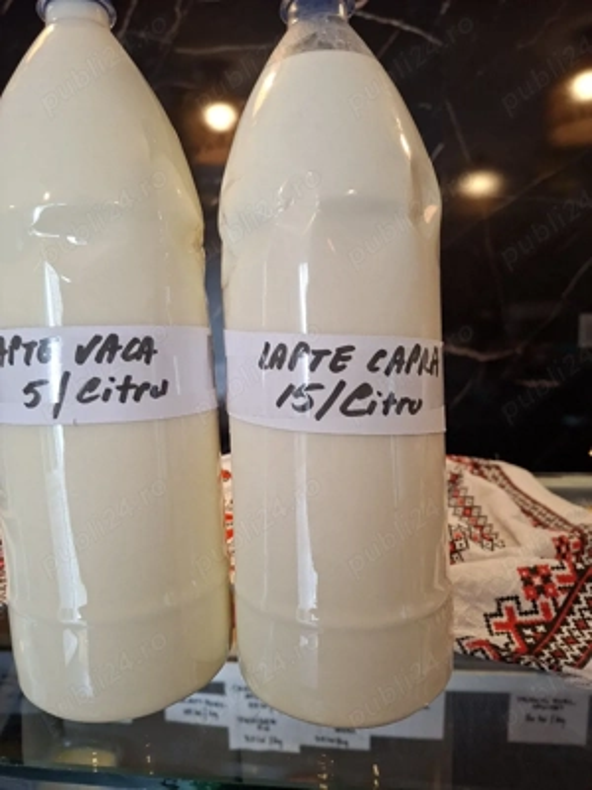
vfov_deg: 73.9
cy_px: 395
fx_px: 524
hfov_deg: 58.9
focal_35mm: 23
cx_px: 296
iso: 200
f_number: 1.8
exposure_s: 1/60.2
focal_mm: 5.54
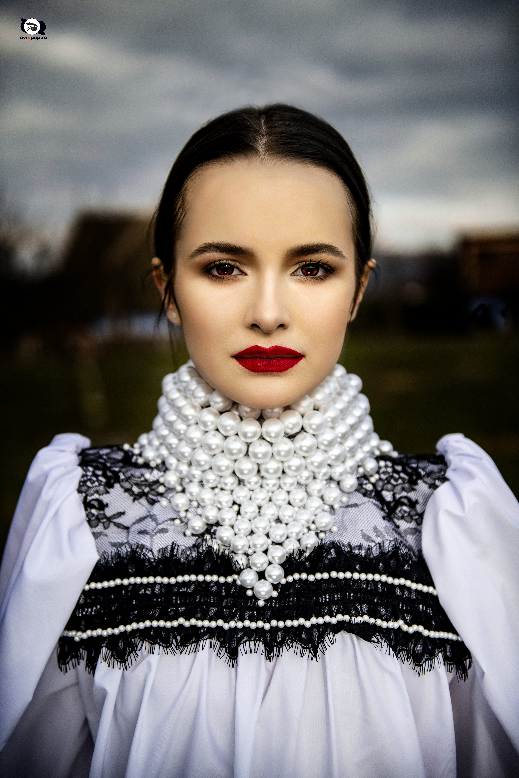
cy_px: 389
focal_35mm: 48
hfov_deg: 28.1
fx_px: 1038
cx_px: 260
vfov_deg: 41.1
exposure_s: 1/640
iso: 160
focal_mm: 48
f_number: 2.8
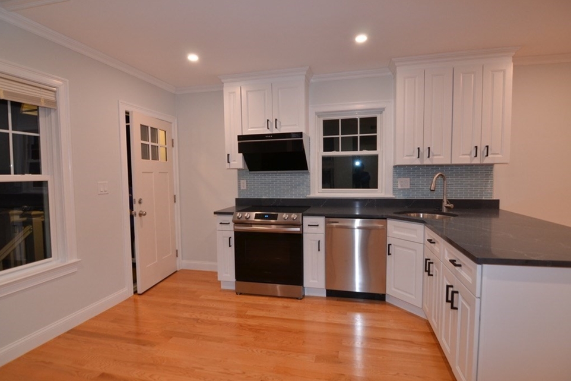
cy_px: 190
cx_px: 287
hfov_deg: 91.5
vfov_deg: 68.8
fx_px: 278
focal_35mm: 18
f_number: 4
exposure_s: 1/60
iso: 450
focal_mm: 11
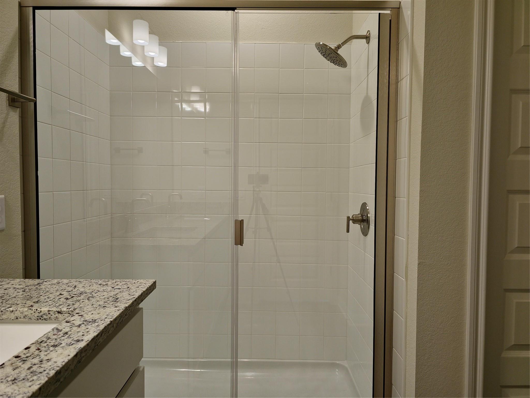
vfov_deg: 58.9
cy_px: 199
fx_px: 352
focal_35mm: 23
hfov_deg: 73.9
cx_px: 265
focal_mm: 6.3
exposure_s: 1/120
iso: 125
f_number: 1.7
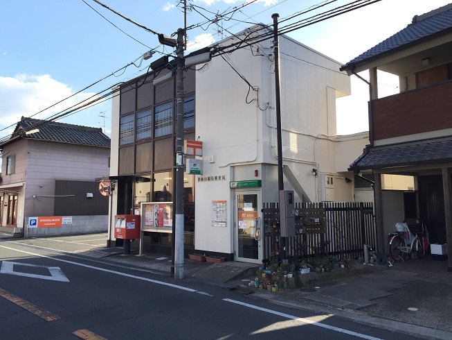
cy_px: 170
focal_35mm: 29
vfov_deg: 48.2
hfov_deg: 61.7
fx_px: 379
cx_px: 226
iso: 32
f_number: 2.2
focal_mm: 4.15
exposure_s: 1/1068
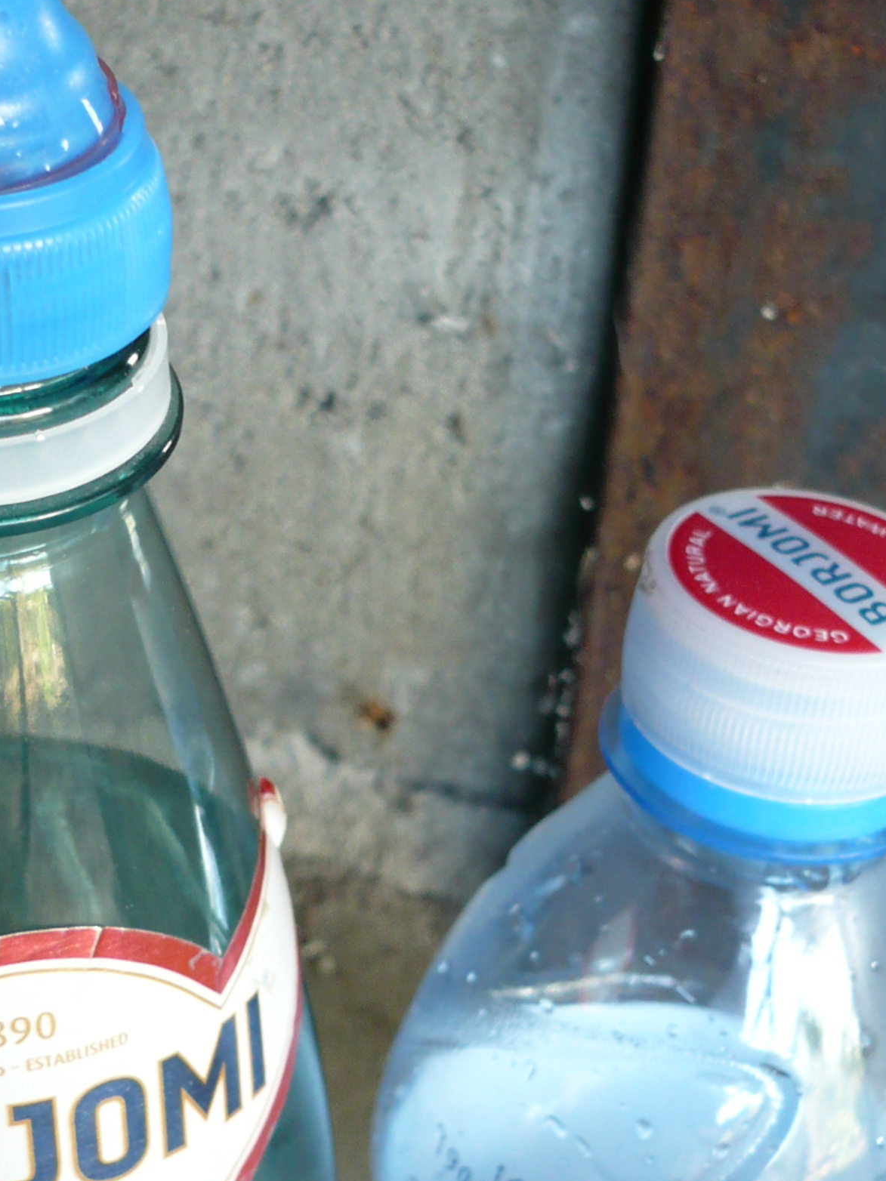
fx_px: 2150
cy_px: 654
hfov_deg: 23.2
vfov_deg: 30.7
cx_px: 336
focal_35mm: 63
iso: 160
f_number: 2.8
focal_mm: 5.8
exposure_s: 1/30
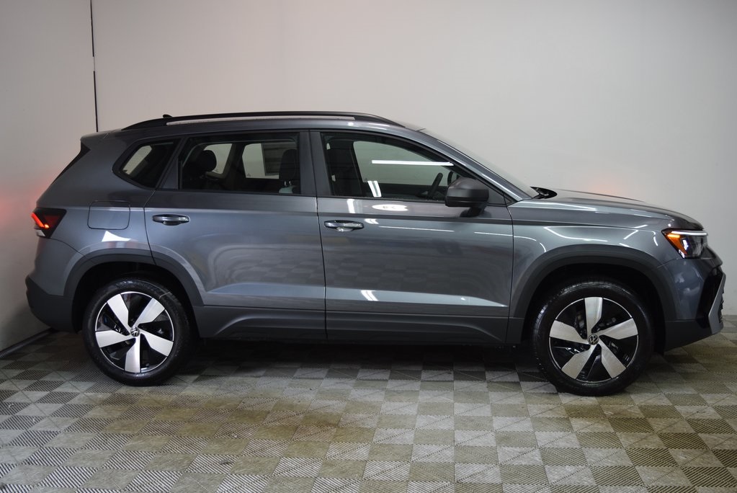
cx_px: 368
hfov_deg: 53.1
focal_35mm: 36
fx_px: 738
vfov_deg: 36.9
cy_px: 246
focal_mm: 24
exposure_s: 1/60
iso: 500
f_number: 4
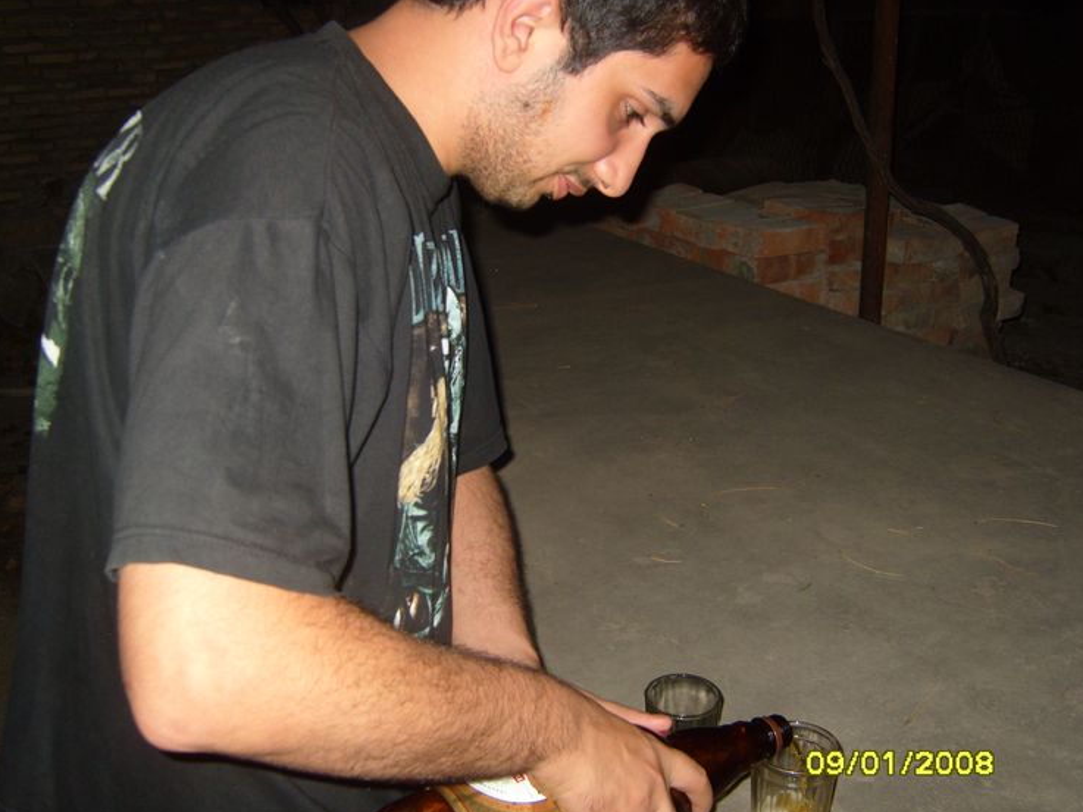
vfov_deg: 37.7
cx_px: 511
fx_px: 1189
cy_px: 414
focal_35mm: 38
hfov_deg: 48.9
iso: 100
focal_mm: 7.4
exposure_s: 1/30
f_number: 2.8
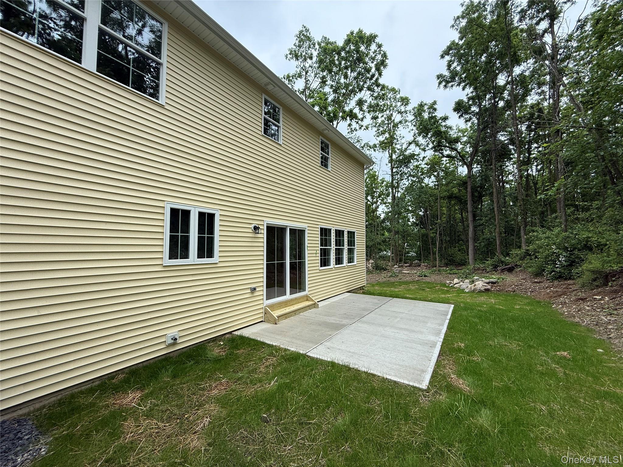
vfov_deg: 85.7
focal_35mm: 14
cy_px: 234
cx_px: 312
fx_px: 252
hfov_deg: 102.1
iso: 64
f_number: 2.2
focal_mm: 2.22
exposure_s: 1/596
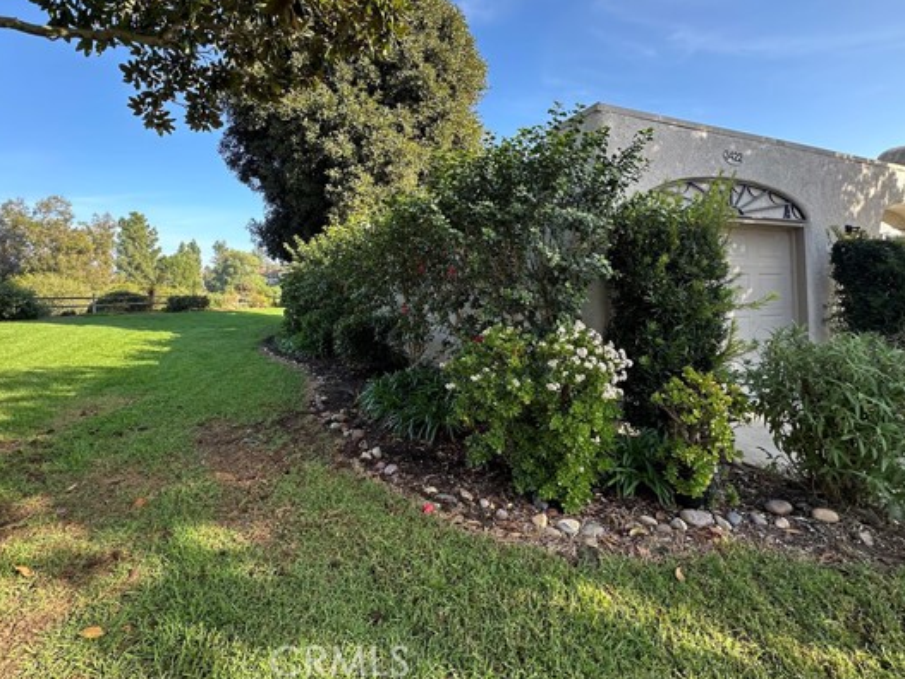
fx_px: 444
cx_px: 402
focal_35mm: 17
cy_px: 273
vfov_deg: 73.9
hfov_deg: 90.7
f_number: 2.2
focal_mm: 2.22
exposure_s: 1/221
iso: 40
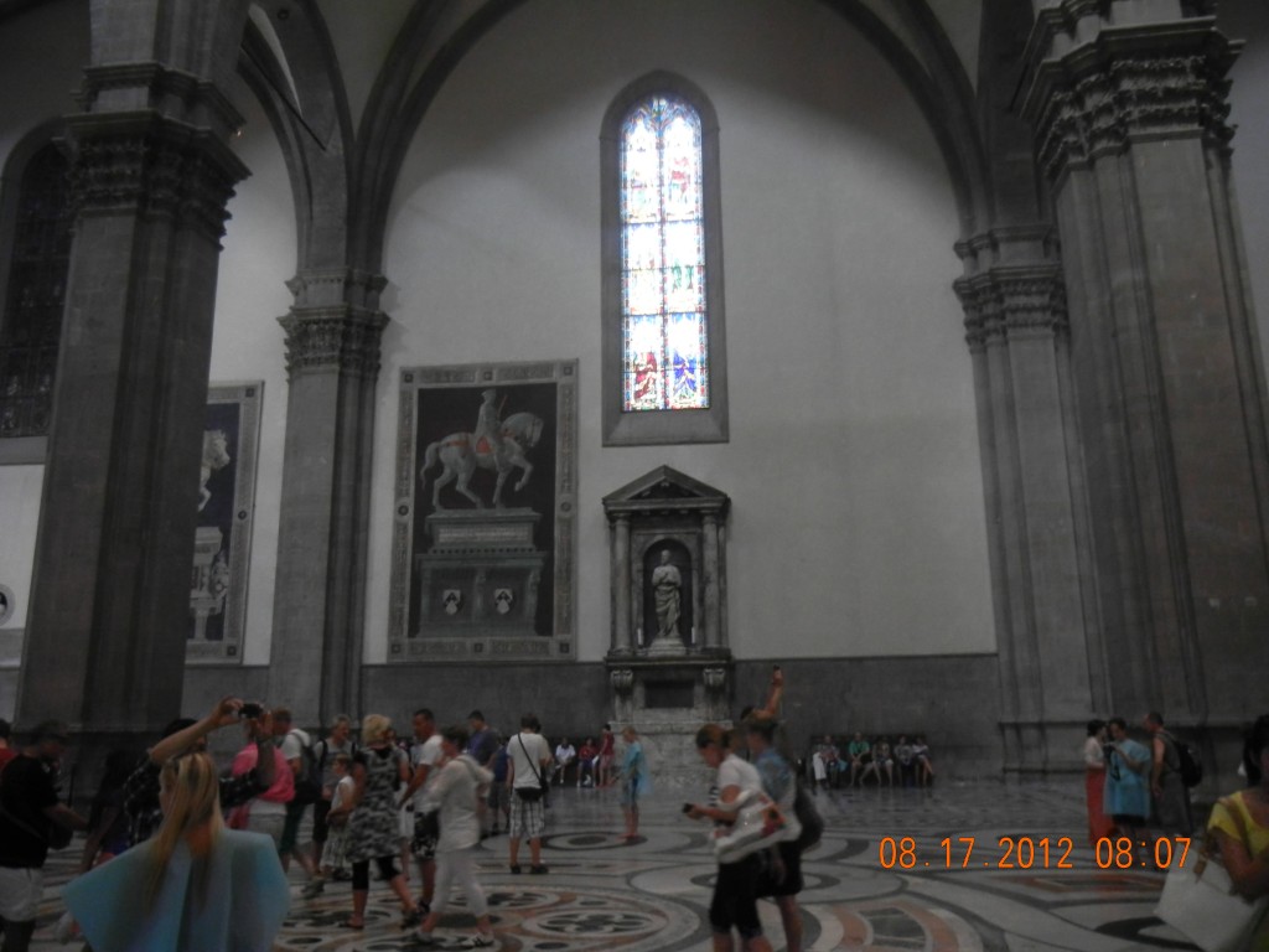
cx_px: 634
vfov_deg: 46.8
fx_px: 1100
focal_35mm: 30
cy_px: 476
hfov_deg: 60.0
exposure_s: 1/5.1
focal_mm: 5.4
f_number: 3.5
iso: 200
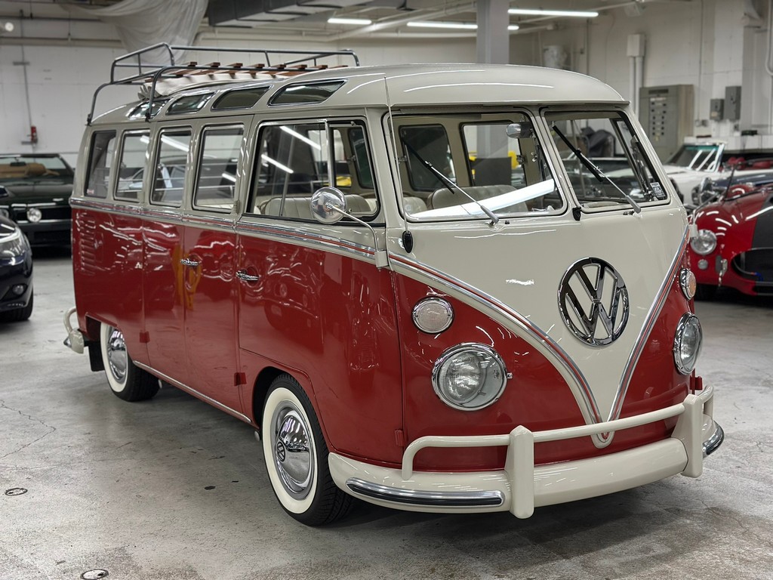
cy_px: 290
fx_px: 1072
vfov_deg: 30.3
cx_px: 386
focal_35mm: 48
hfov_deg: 39.7
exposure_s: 1/60
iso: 125
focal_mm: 6.86
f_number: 1.78
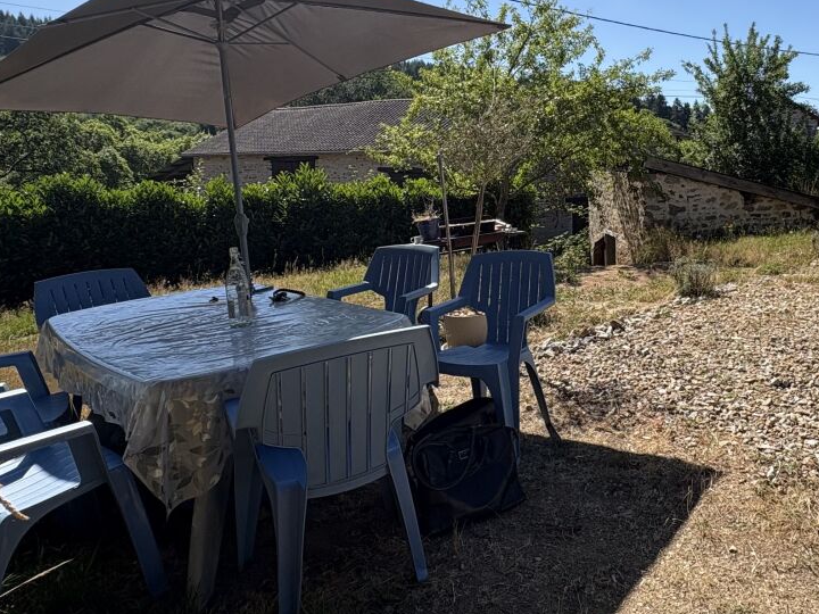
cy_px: 205
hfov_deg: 61.7
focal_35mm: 28
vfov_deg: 48.9
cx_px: 556
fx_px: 662
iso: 40
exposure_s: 1/1256
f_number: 2.2
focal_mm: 2.22
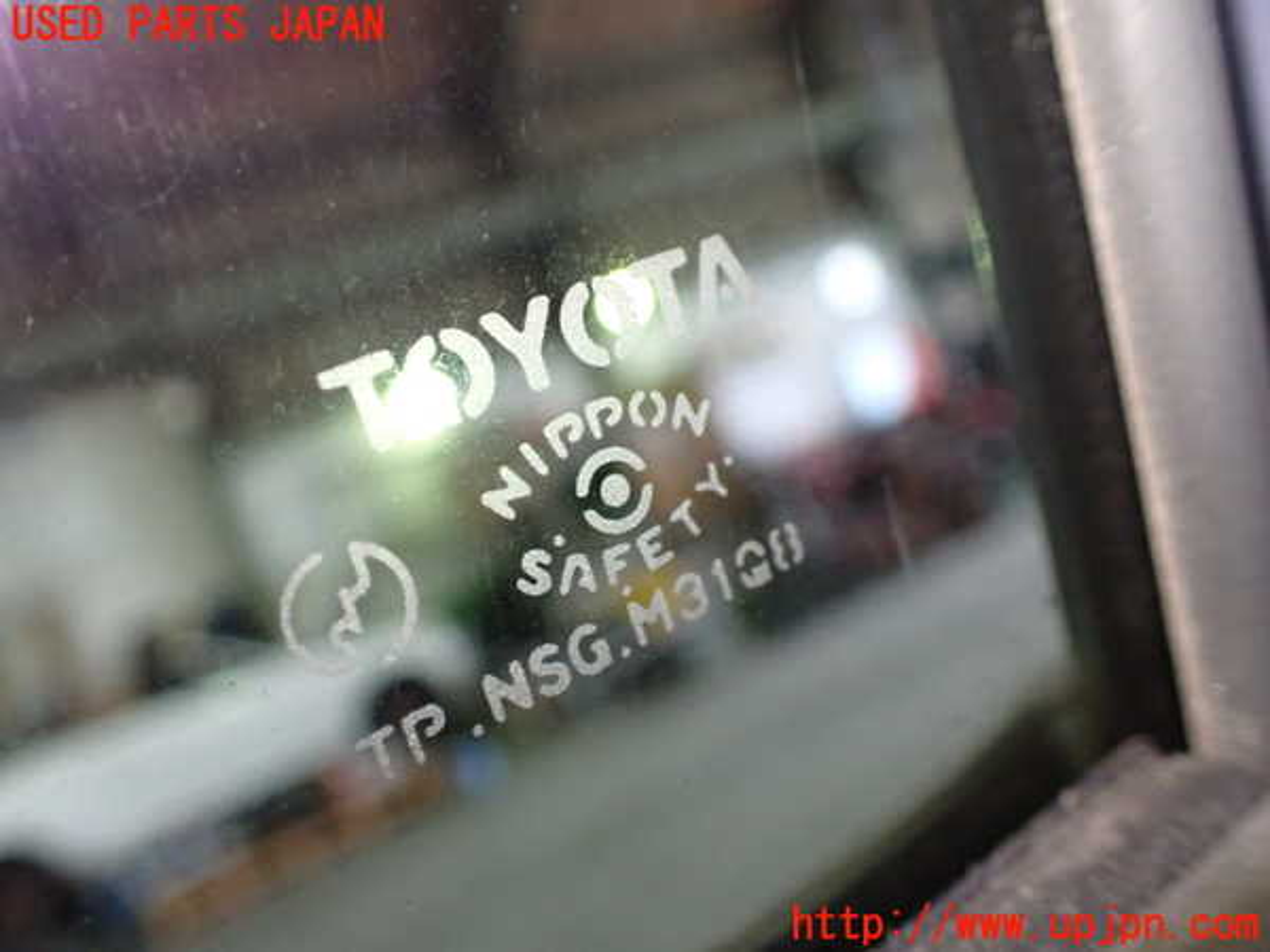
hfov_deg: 60.0
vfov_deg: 46.8
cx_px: 635
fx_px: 1101
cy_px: 476
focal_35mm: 30
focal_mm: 5.4
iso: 800
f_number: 2.3
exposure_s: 1/40
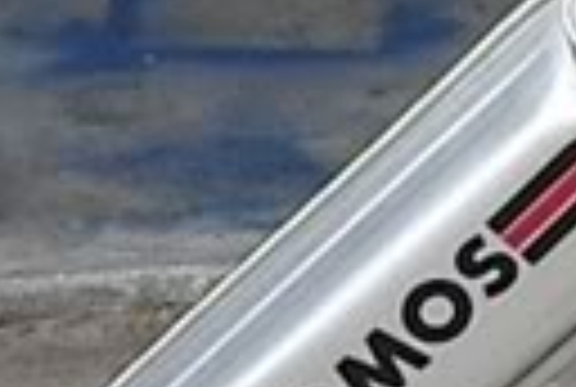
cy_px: 369
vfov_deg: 5.0
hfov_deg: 7.5
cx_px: -27
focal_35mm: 274
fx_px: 4394
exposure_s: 1/100
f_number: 4.8
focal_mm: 5.8
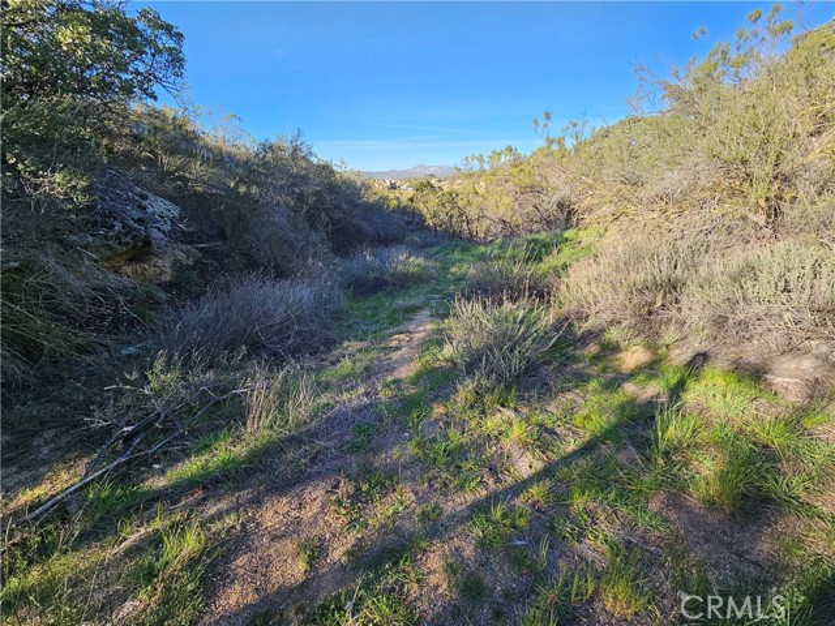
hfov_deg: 106.2
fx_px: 314
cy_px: 313
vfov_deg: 89.9
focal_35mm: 13
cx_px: 418
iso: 50
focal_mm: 2.2
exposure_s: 1/505
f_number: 2.2
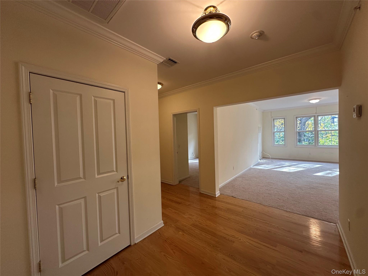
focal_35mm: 14
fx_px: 149
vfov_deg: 85.7
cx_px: 184
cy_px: 138
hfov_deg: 102.1
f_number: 2.2
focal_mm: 2.22
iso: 200
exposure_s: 1/120
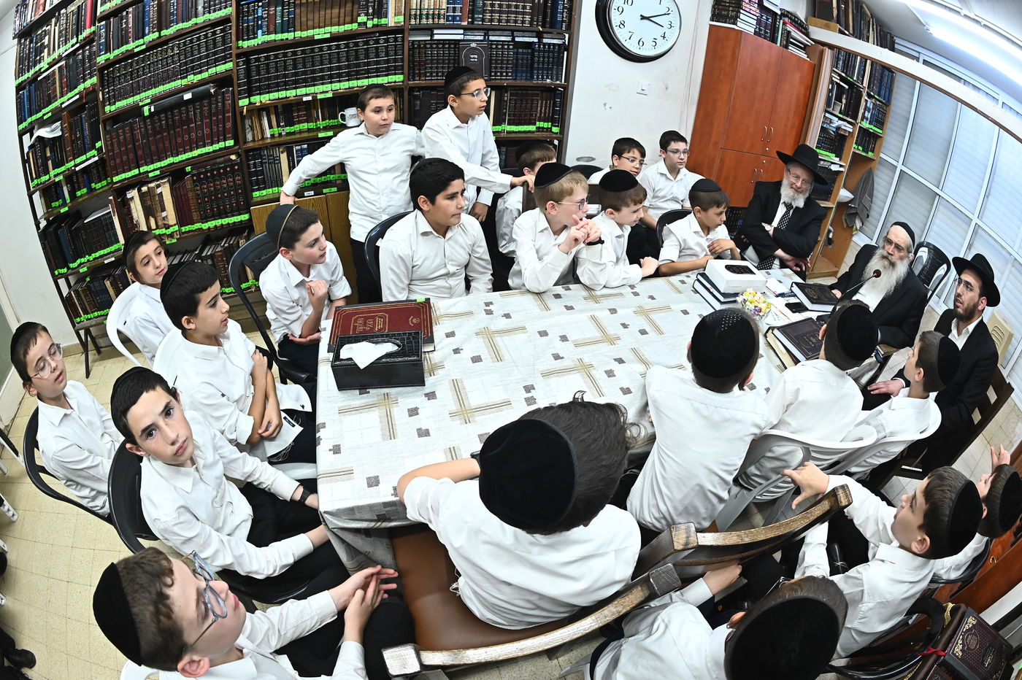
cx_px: 511
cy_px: 340
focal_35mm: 16
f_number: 7.1
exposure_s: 1/200
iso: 2500
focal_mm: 16
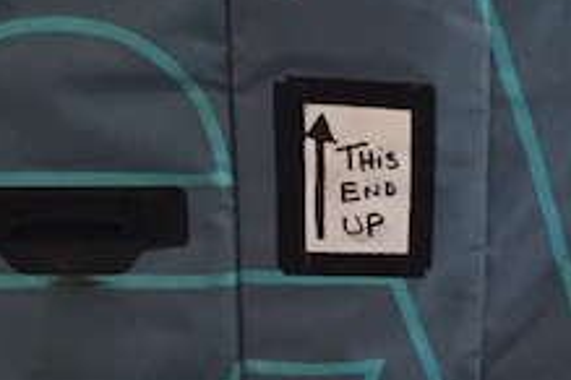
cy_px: 224
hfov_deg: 18.6
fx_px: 1745
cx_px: 282
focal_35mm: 110
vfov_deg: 12.4
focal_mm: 4.15
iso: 250
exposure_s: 1/15
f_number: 2.2
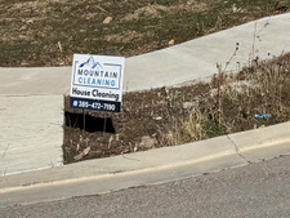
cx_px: 548
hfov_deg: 15.2
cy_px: -148
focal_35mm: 109
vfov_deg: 12.6
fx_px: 914
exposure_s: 1/10417
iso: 80
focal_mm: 6.76
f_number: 1.78
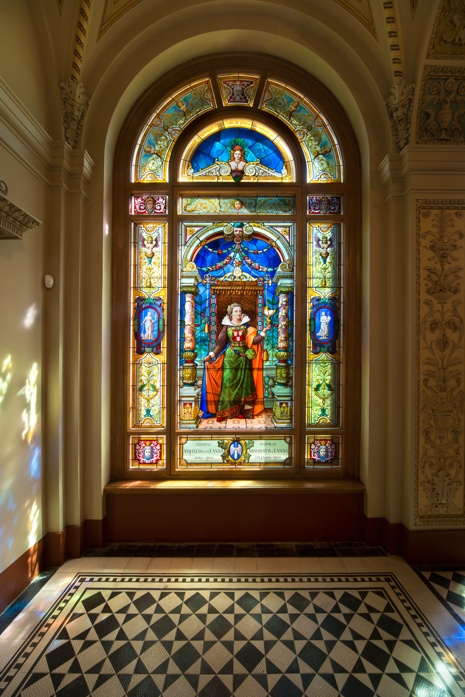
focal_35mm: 14
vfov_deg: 104.2
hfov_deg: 81.2
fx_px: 271
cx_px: 232
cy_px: 348
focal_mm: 14
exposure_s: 1/2
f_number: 13
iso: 100
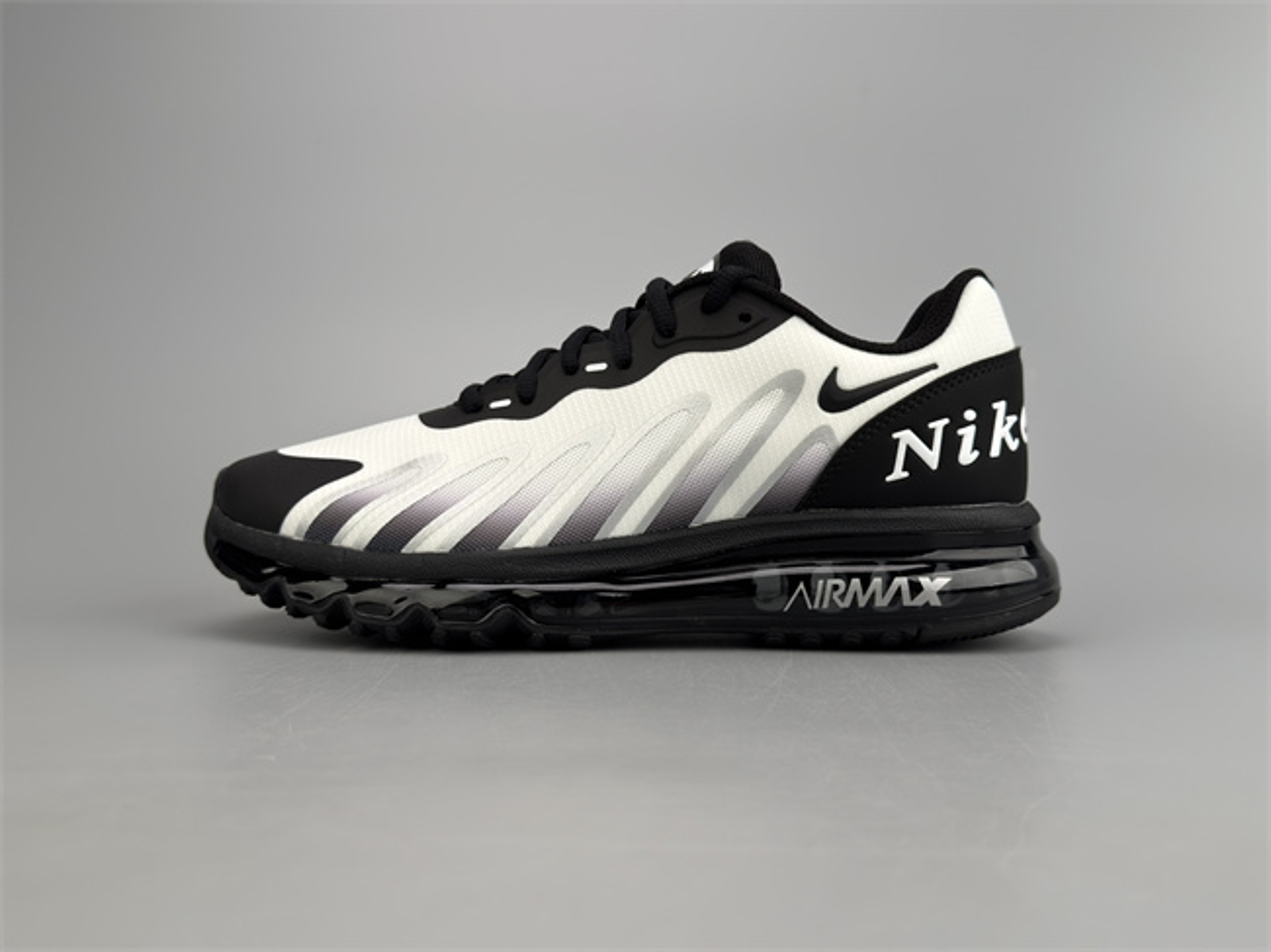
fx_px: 1285
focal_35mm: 35
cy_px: 476
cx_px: 636
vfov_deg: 40.7
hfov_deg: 52.6
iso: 100
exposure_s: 1/651
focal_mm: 6.76
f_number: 1.78
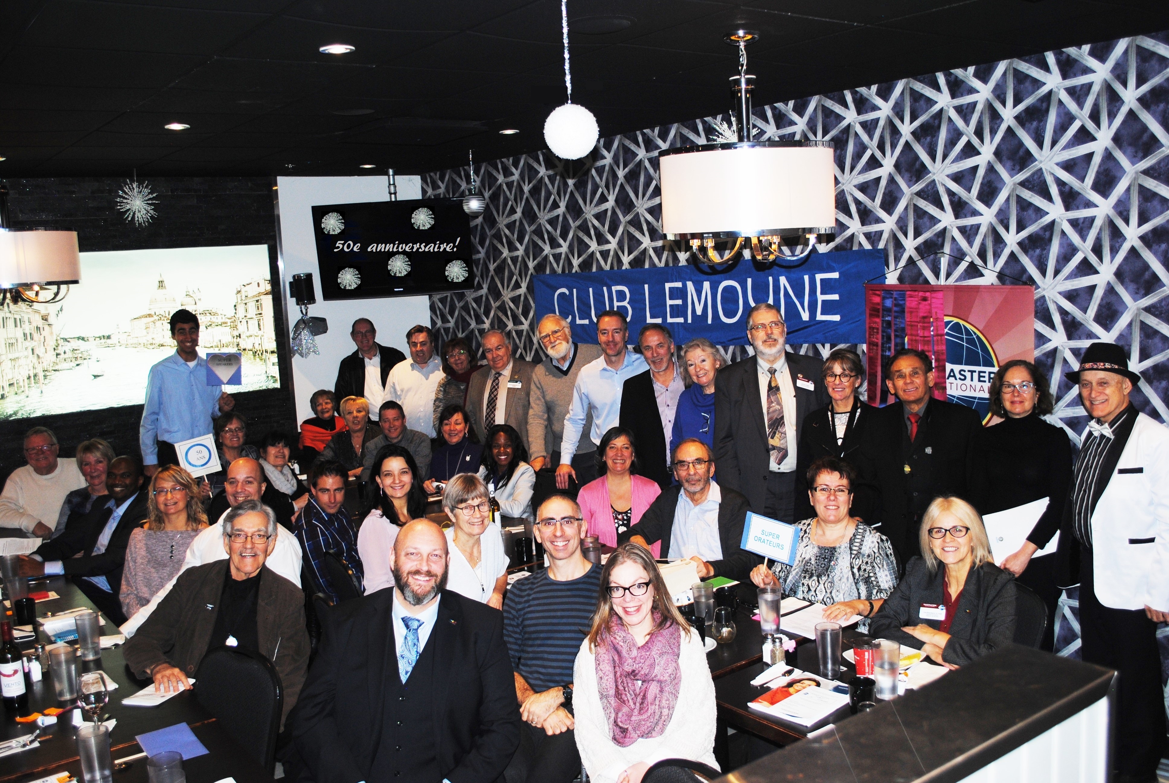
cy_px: 392
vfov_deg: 40.1
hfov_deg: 57.2
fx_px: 1073
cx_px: 584
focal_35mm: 33
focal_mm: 22
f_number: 3.8
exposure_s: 1/60
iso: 200
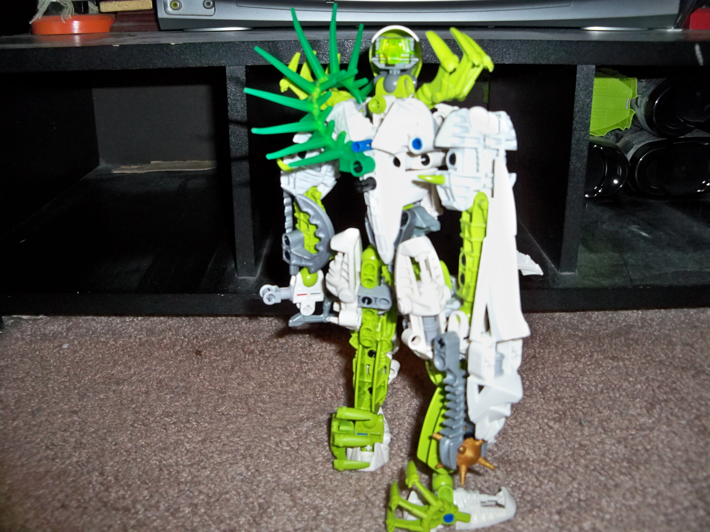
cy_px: 266
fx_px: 718
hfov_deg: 52.6
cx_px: 355
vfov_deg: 40.7
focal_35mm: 35
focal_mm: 6.2
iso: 200
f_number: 3.5
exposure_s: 1/30
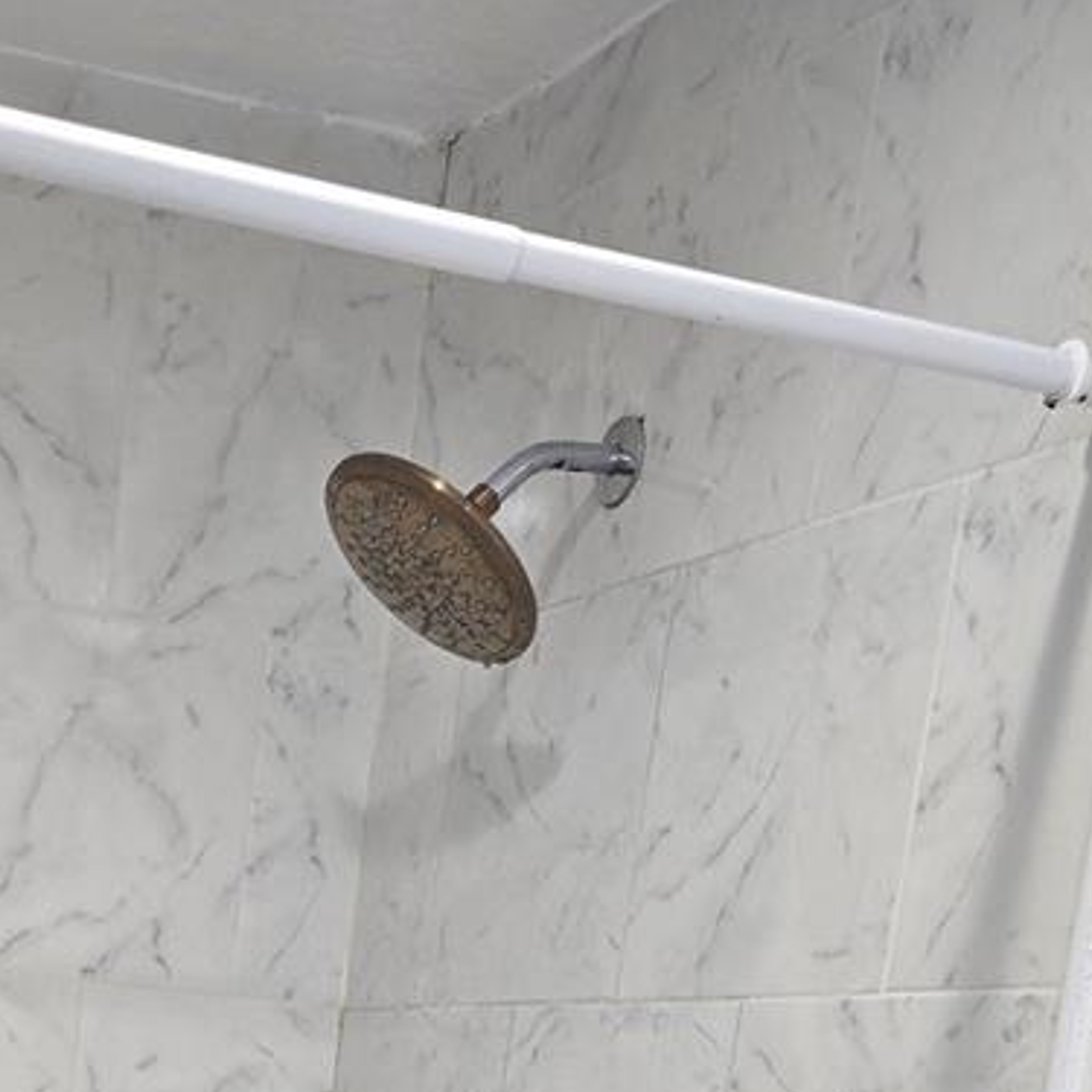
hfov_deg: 25.0
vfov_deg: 22.1
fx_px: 2320
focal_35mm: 65
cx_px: -47
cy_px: 1625
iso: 100
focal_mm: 6.3
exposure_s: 1/120
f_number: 1.7
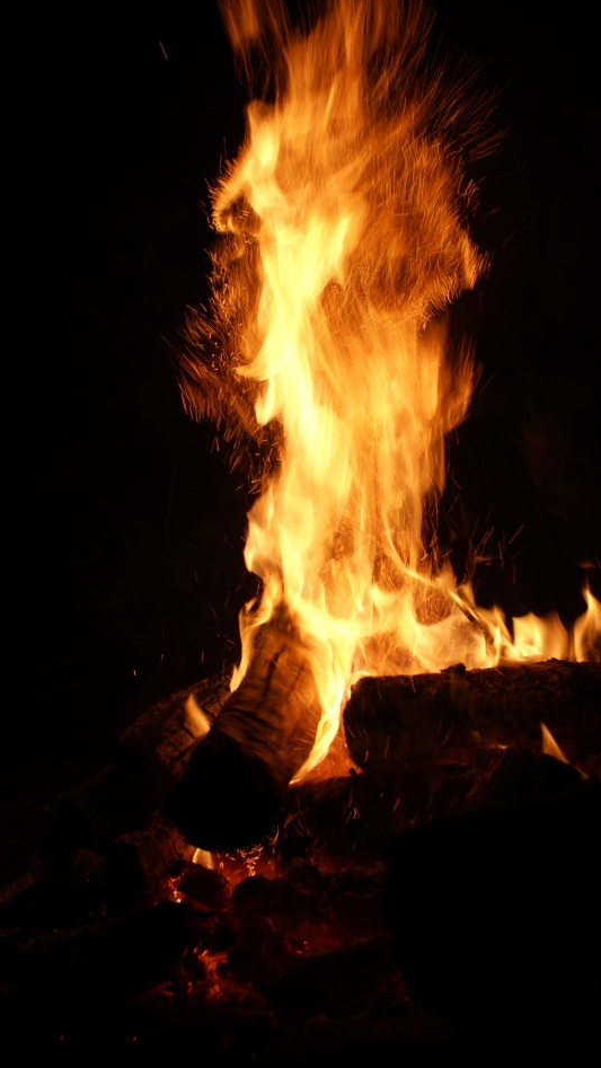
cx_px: 367
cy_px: 494
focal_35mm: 51
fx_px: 1444
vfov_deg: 40.6
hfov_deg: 23.5
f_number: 5.6
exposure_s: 1/60
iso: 100
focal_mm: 30
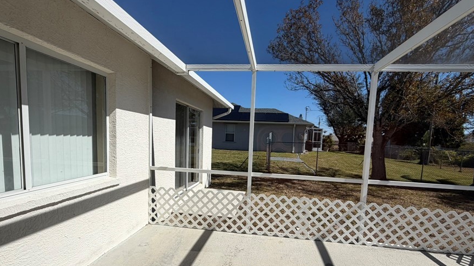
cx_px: 242
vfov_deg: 60.5
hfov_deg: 92.7
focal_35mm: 18
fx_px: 226
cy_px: 159
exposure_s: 1/1050
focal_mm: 2.22
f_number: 2.2
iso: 20
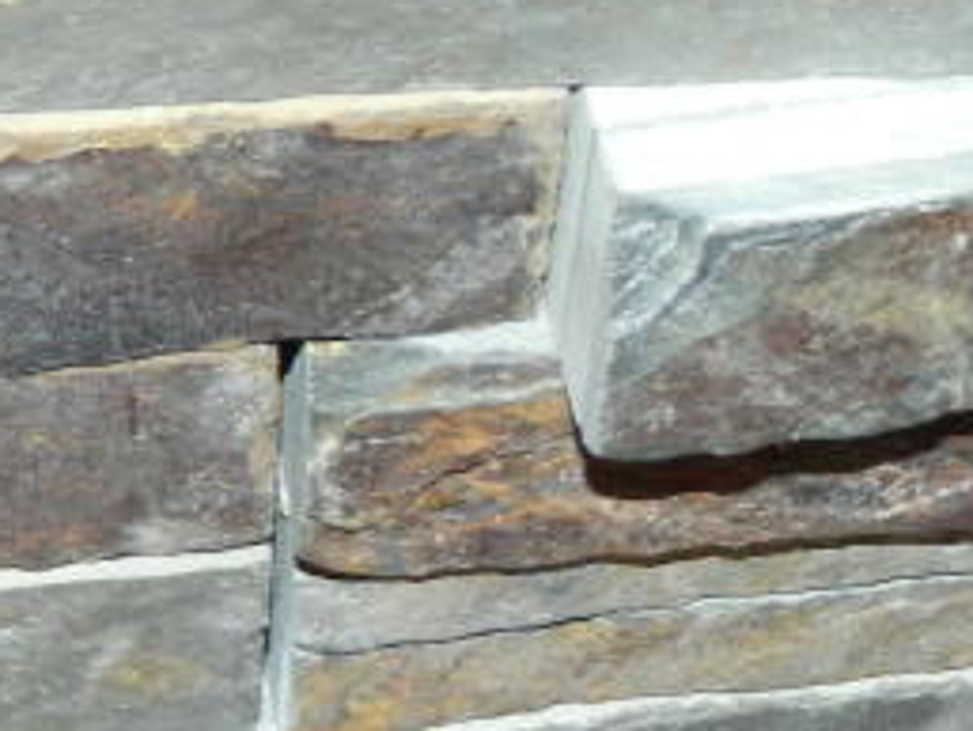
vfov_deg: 6.4
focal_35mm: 227
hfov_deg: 8.5
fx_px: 6384
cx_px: 1435
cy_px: 1220
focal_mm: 10.2
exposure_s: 1/30
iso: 200
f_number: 3.8
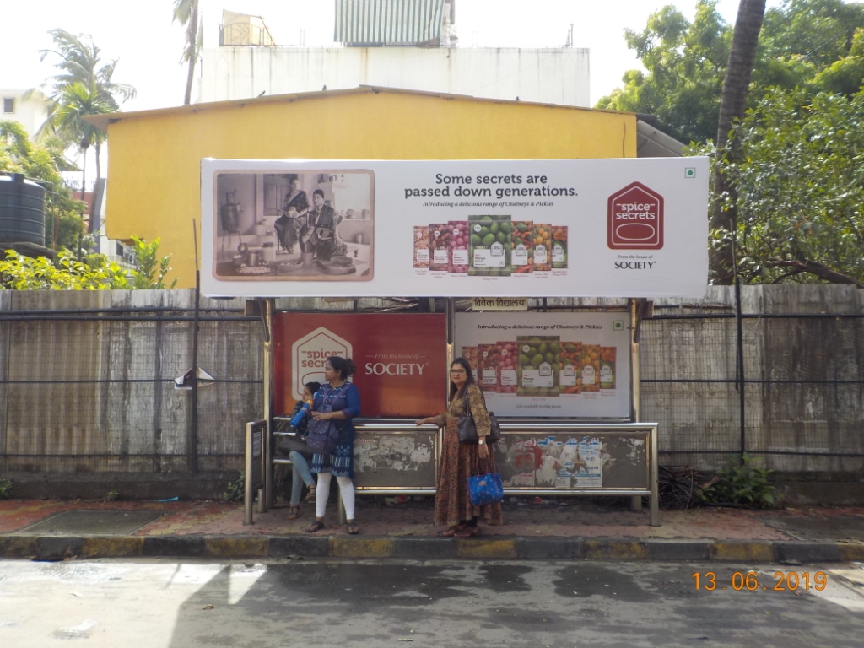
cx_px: 432
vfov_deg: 46.8
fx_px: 749
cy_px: 324
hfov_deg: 60.0
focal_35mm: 30
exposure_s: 1/400
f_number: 3.3
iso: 125
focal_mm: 4.1
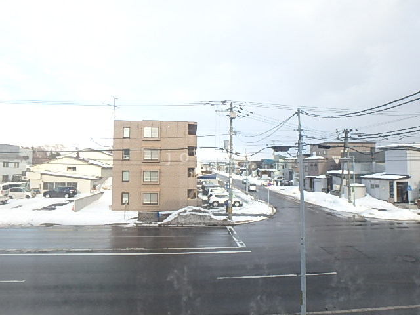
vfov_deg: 63.4
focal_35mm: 21
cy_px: 158
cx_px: 210
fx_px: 255
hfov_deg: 79.0
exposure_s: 1/320
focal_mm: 3.7
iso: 125
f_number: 3.5
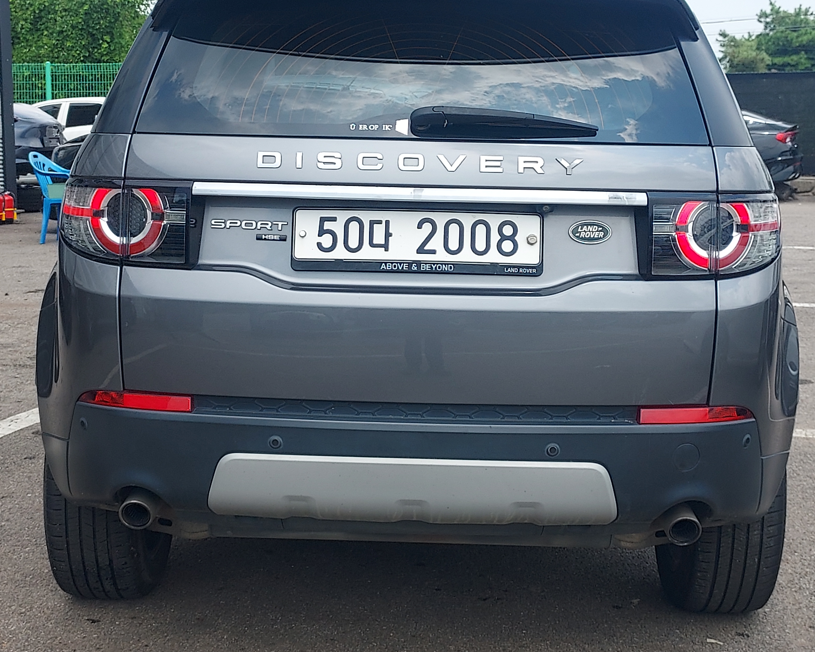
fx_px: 724
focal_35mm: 30
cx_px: 416
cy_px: 309
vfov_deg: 48.5
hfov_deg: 58.8
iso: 40
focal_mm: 4.6
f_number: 1.8
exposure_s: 1/600
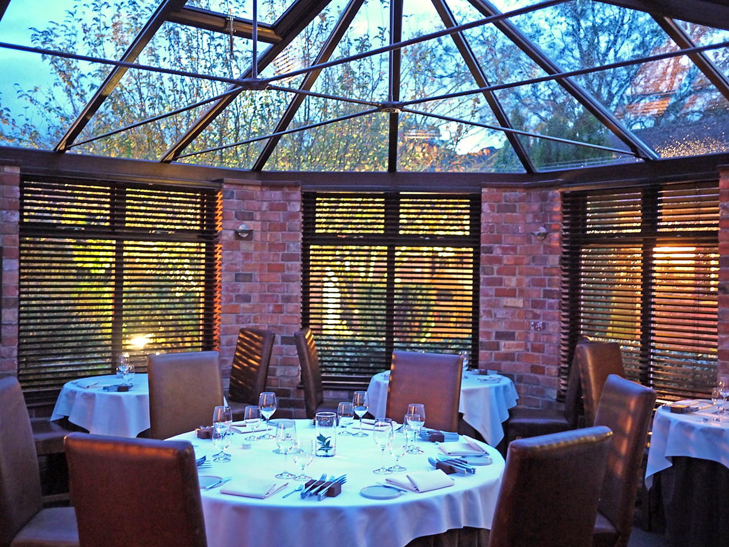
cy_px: 274
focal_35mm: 40
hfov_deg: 46.8
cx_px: 364
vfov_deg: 36.0
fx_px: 842
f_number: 1.7
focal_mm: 20
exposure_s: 1/1.3
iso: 800
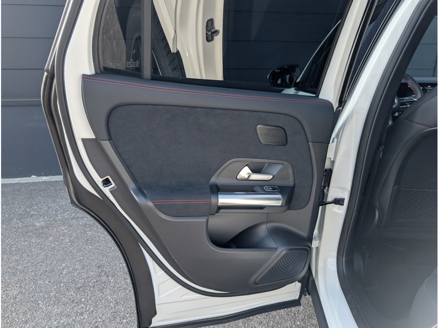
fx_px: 304
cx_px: 219
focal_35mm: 24
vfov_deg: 56.8
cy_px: 164
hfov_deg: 71.6
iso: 23
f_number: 1.68
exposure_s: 1/304
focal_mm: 6.9
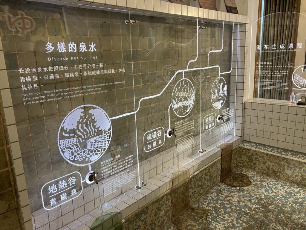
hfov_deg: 63.4
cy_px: 115
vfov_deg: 49.7
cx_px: 153
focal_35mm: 28
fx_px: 248
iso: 125
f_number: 1.8
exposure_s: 1/60
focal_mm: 3.99
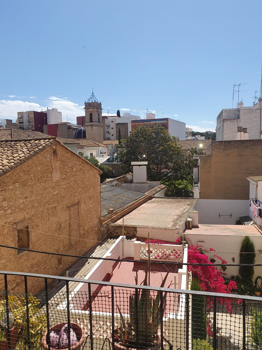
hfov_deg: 51.3
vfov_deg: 65.3
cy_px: 178
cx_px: 136
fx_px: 272
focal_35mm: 27
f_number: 2.4
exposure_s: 1/2056
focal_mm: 4.3
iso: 50
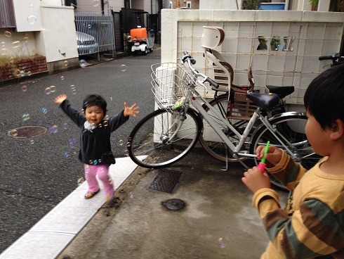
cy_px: 130
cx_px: 172
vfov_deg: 43.0
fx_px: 328
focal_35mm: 33
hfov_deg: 55.3
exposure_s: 1/20
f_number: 2.4
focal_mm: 4.12
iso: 50
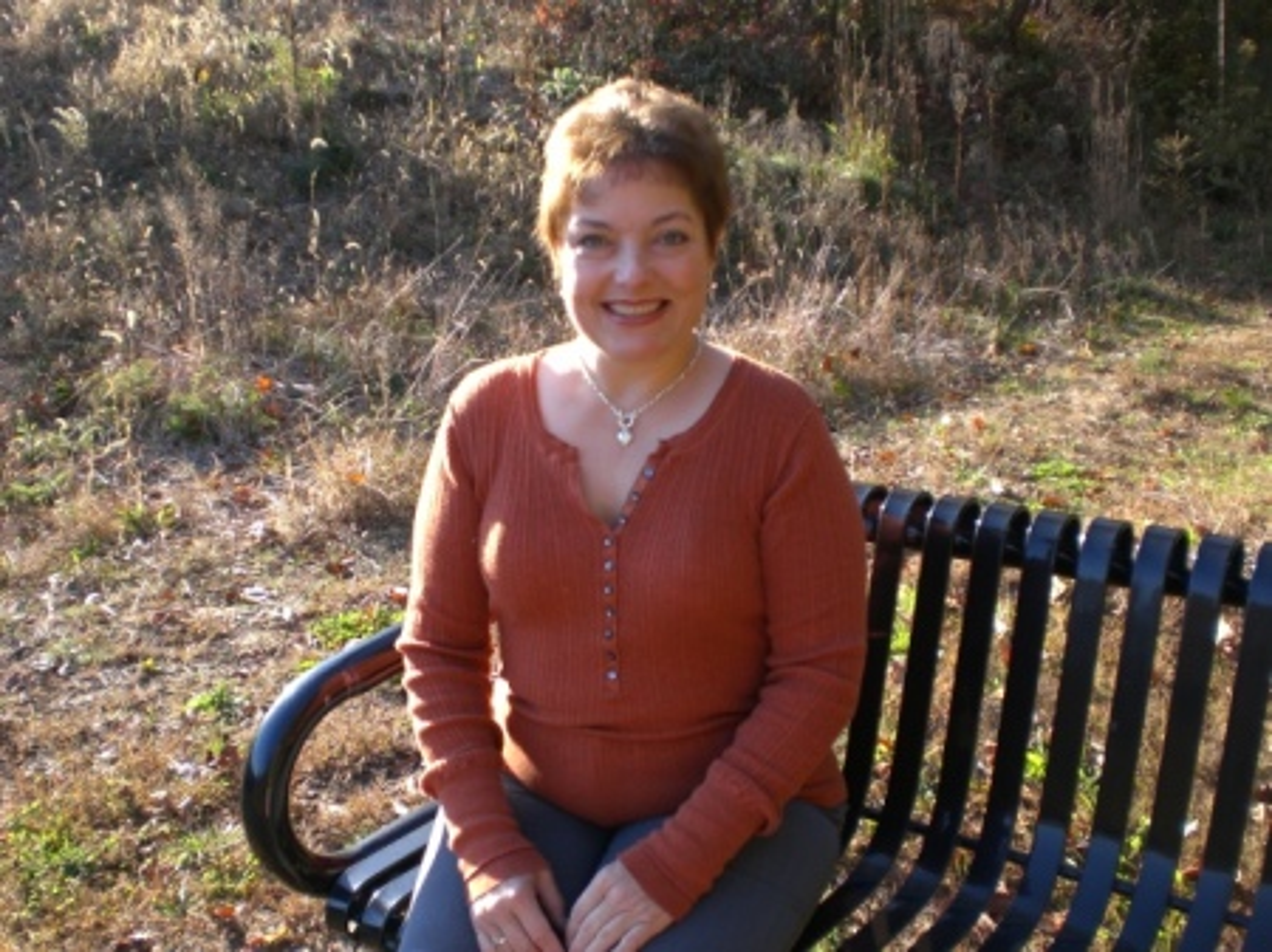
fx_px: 1396
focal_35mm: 38
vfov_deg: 37.7
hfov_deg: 49.0
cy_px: 476
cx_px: 636
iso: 50
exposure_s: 1/160
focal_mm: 6.3
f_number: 3.1
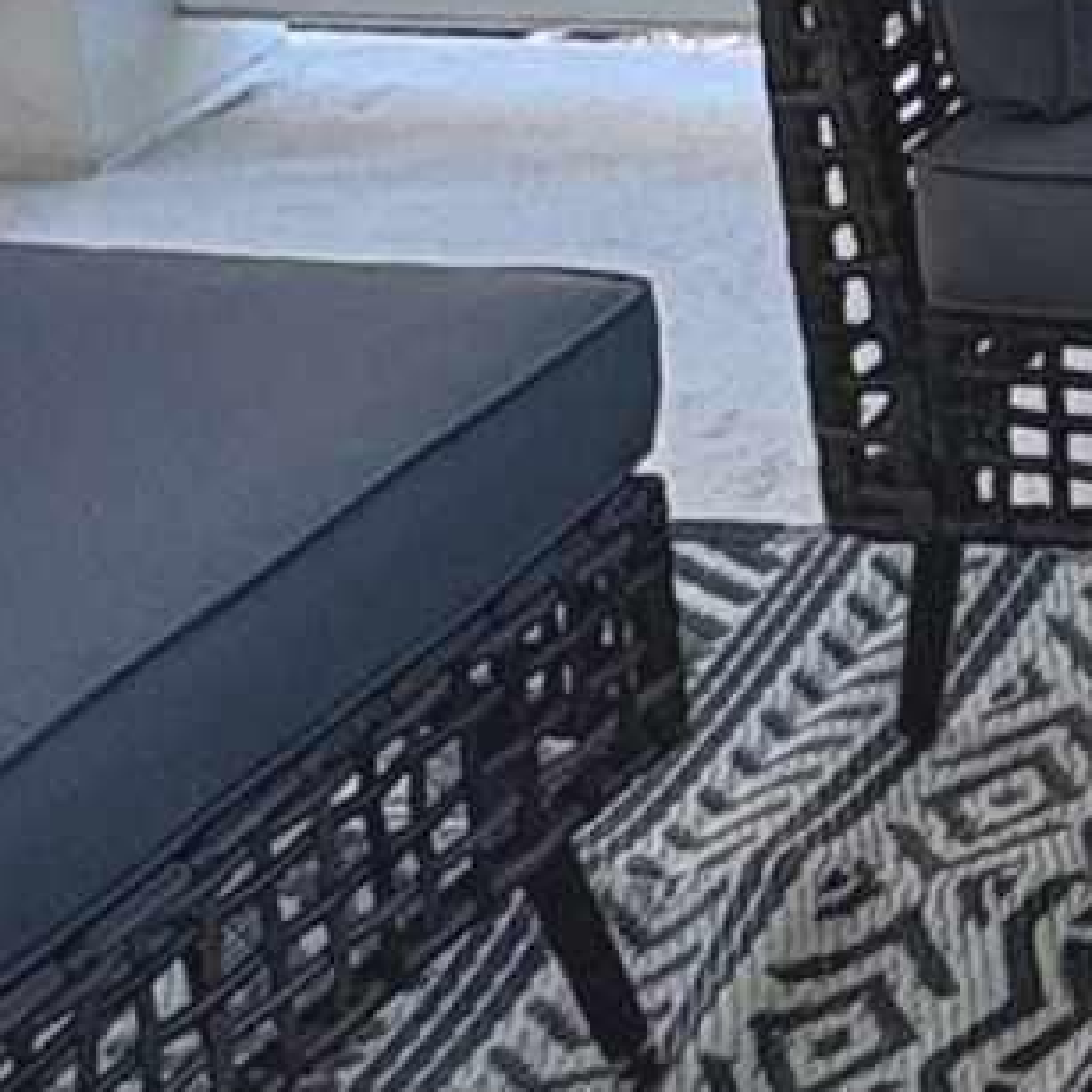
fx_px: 4426
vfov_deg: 12.8
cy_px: -843
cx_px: 2497
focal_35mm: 124
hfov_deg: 11.8
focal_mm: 2.22
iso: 50
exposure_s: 1/1034
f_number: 2.2
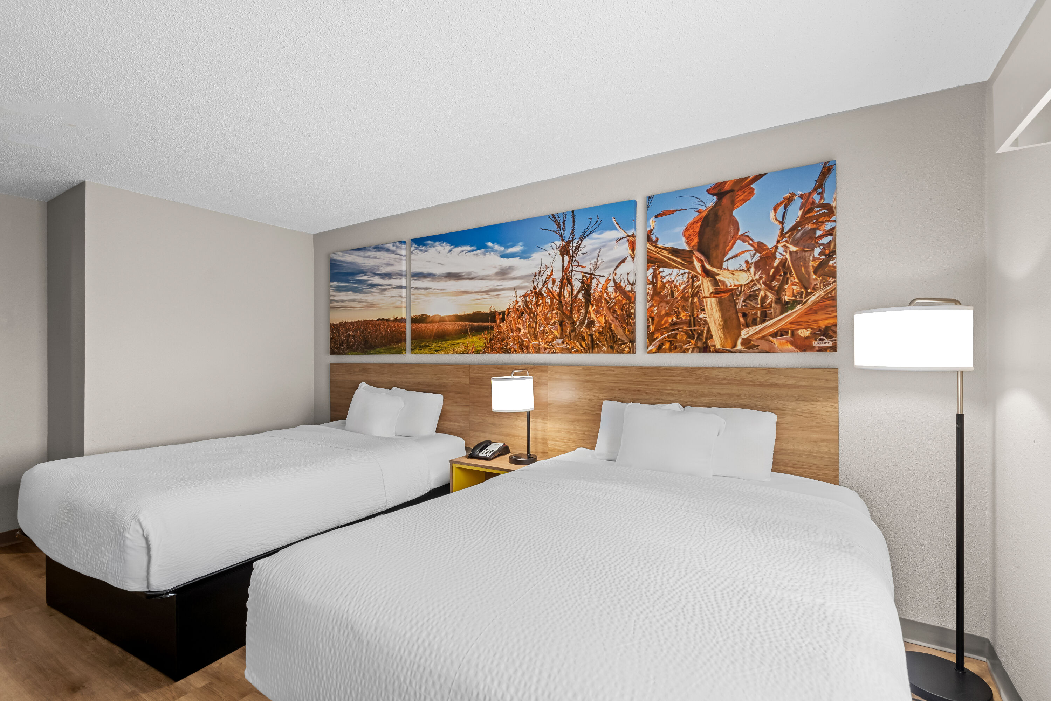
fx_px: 467
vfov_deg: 73.8
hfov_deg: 96.7
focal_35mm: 16
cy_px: 350
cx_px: 526
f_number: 9
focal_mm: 16
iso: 160
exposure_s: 1/3
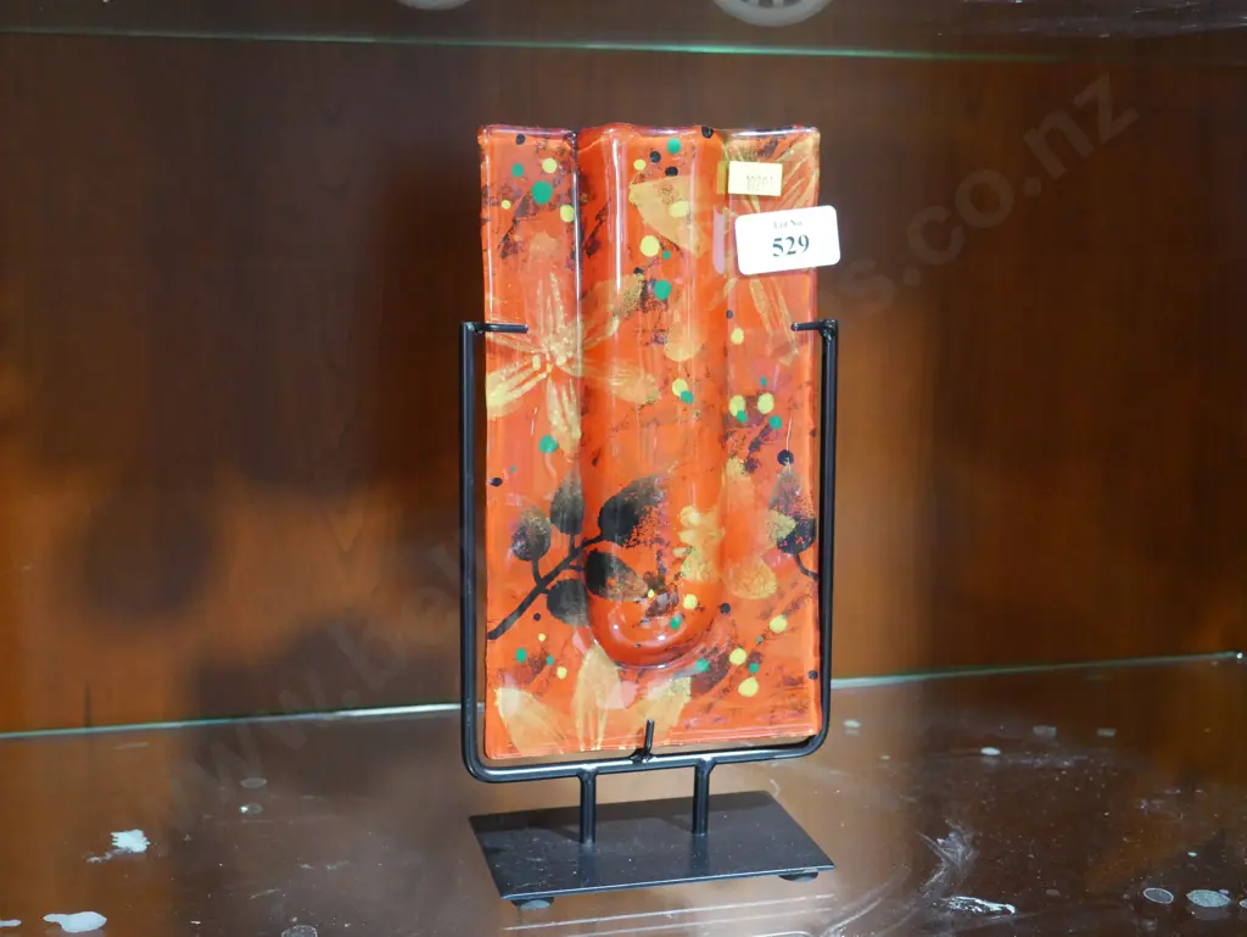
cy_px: 468
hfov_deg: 42.9
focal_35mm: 44
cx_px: 624
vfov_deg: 32.9
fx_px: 1586
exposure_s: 1/60
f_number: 4.7
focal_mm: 22
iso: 3200
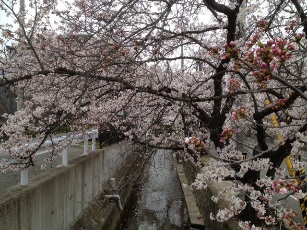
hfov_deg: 52.6
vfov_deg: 40.7
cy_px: 115
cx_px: 154
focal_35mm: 35
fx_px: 310
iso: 64
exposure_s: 1/778
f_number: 2.4
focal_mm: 4.28
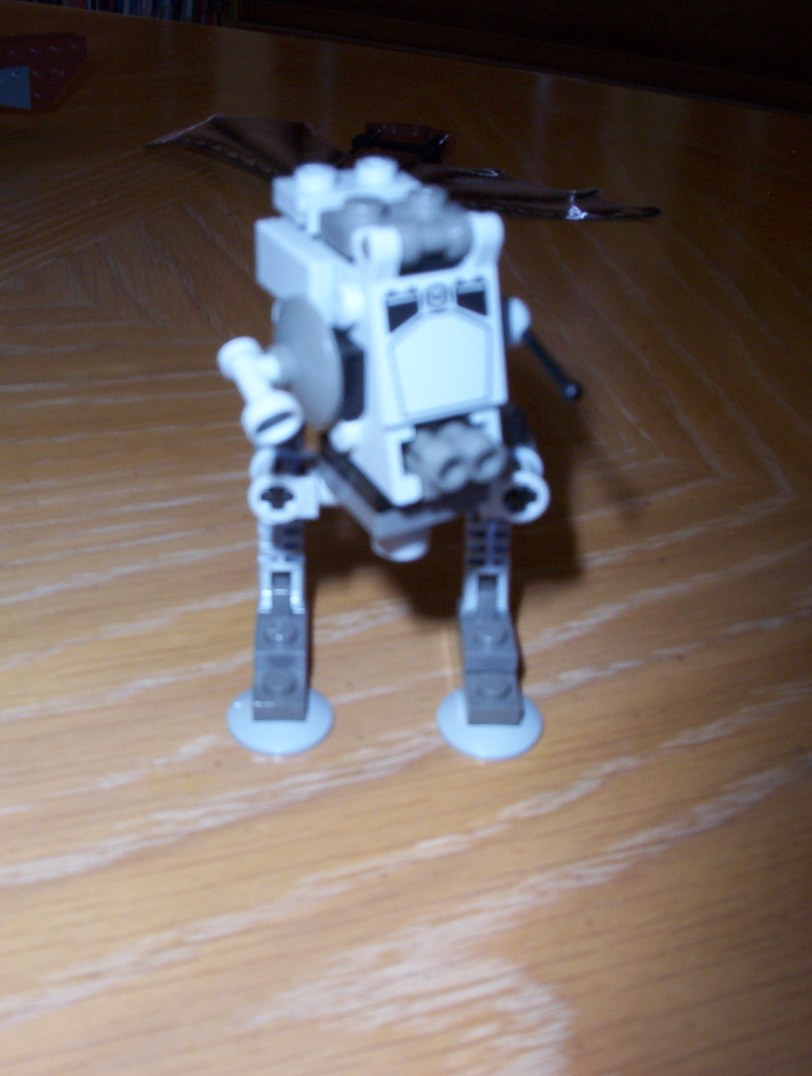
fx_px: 1215
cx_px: 406
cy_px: 538
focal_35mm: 39
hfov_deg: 37.0
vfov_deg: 47.8
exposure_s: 1/30
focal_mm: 6
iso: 140
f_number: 4.5
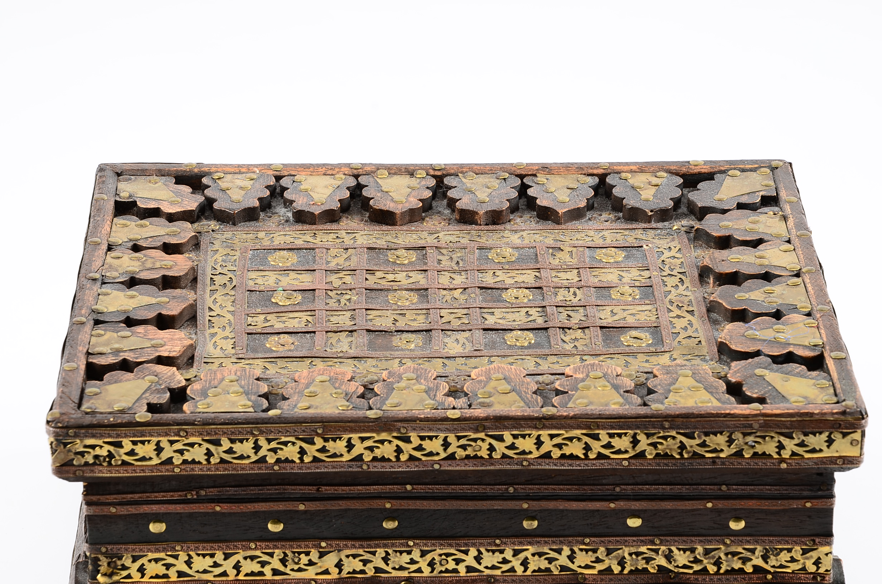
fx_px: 3117
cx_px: 441
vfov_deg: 10.7
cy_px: 292
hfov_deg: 16.1
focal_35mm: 128
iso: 100
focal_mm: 85
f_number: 11
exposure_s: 1/160
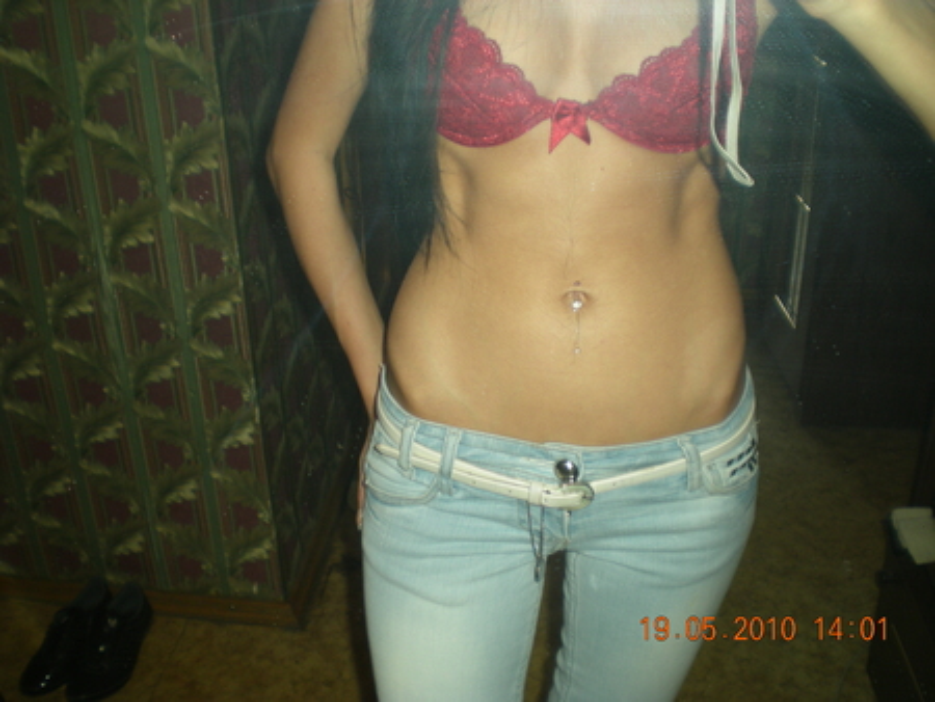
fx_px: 1027
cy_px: 351
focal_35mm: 38
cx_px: 468
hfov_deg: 49.0
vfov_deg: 37.8
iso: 50
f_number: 3.1
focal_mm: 6.3
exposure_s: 1/60
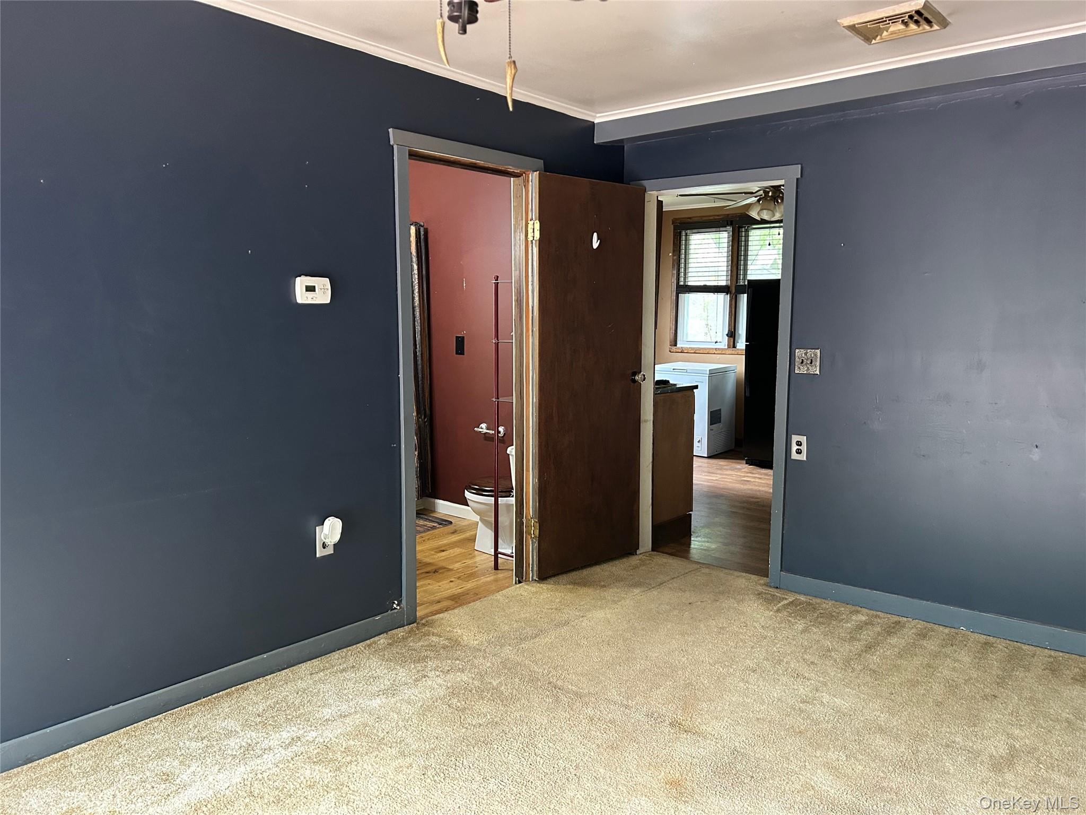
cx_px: 543
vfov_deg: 53.1
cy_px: 408
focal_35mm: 26
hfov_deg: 67.3
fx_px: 816
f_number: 1.5
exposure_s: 1/60
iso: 400
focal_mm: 5.7
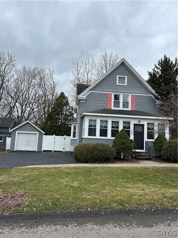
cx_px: 89
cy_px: 119
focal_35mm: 26
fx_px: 178
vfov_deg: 67.3
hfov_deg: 53.0
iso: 50
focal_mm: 5.7
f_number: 1.5
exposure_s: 1/1934
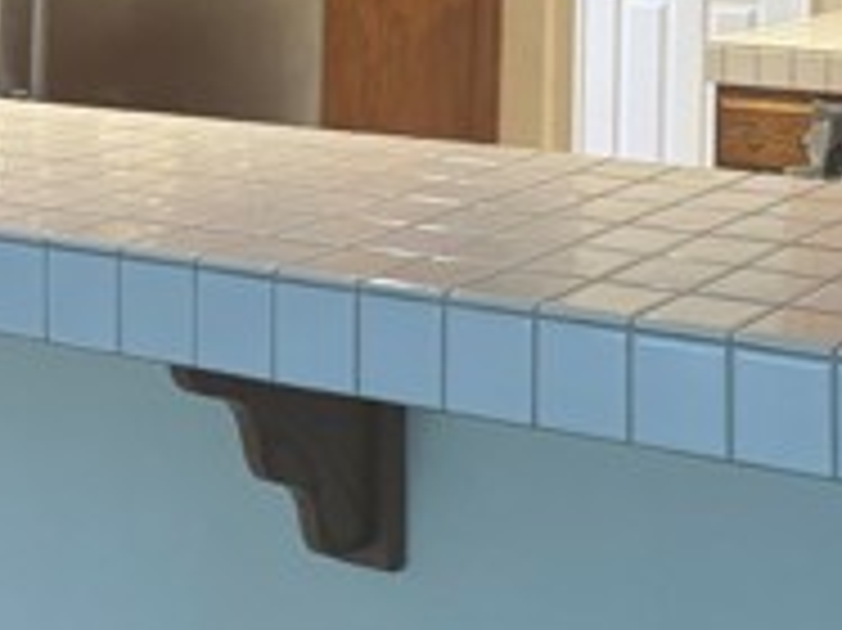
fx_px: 1993
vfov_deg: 16.9
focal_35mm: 82
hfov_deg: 23.0
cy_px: -207
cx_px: 819
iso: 500
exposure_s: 1/60
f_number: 1.78
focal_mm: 6.76
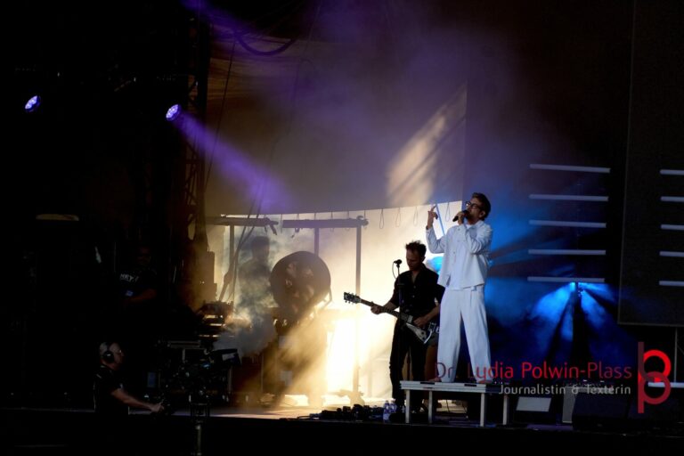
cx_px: 342
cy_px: 228
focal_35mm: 450
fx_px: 8549
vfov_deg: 3.1
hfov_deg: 4.6
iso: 500
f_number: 6.3
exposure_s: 1/500
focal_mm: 300
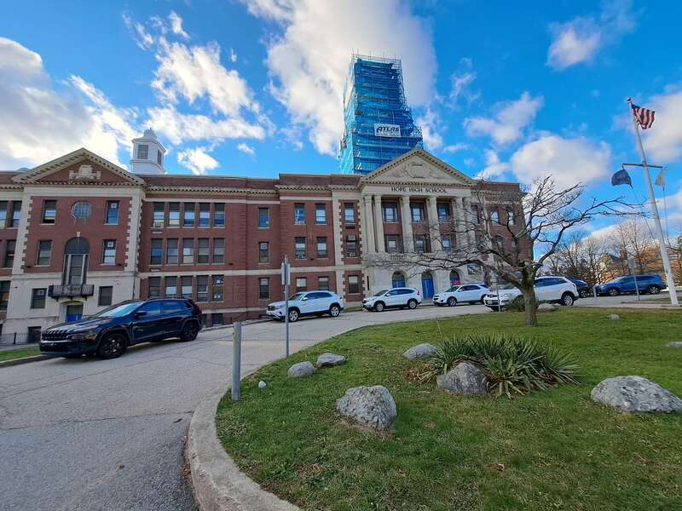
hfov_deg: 106.2
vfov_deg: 89.9
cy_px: 256
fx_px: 256
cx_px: 341
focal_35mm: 13
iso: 50
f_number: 2.2
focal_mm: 1.74
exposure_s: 1/811
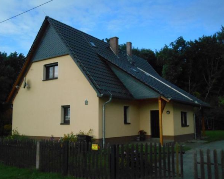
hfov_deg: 49.1
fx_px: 245
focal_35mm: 37
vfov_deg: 40.1
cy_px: 90
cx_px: 107
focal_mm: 6.3
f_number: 11.8
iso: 800
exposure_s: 1/400
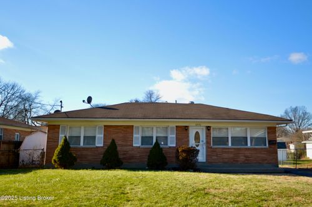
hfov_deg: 59.6
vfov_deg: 41.6
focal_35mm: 32
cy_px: 104
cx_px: 156
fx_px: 273
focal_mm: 21
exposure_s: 1/200
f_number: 6.3
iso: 100
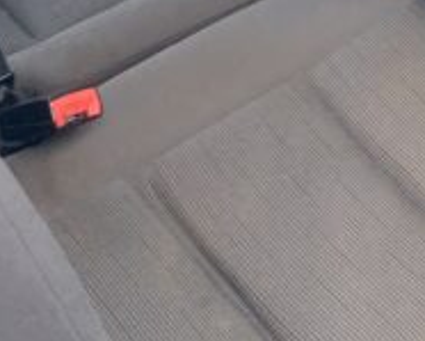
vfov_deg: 13.1
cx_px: 452
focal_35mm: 109
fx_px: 1372
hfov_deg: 17.1
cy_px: -213
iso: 80
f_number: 1.8
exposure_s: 1/121
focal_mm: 4.25
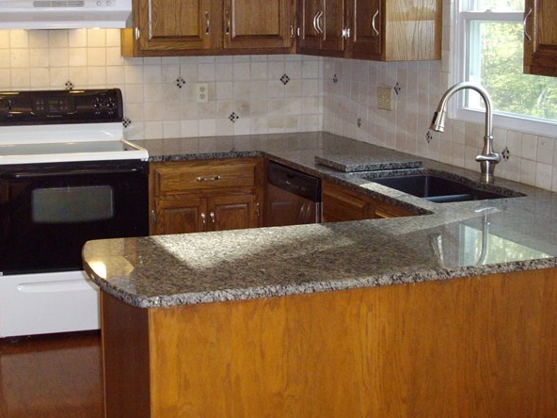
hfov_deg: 30.0
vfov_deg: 22.9
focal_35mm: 64
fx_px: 1030
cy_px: 150
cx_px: 168
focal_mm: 6.2
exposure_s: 1/50
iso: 244
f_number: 2.8
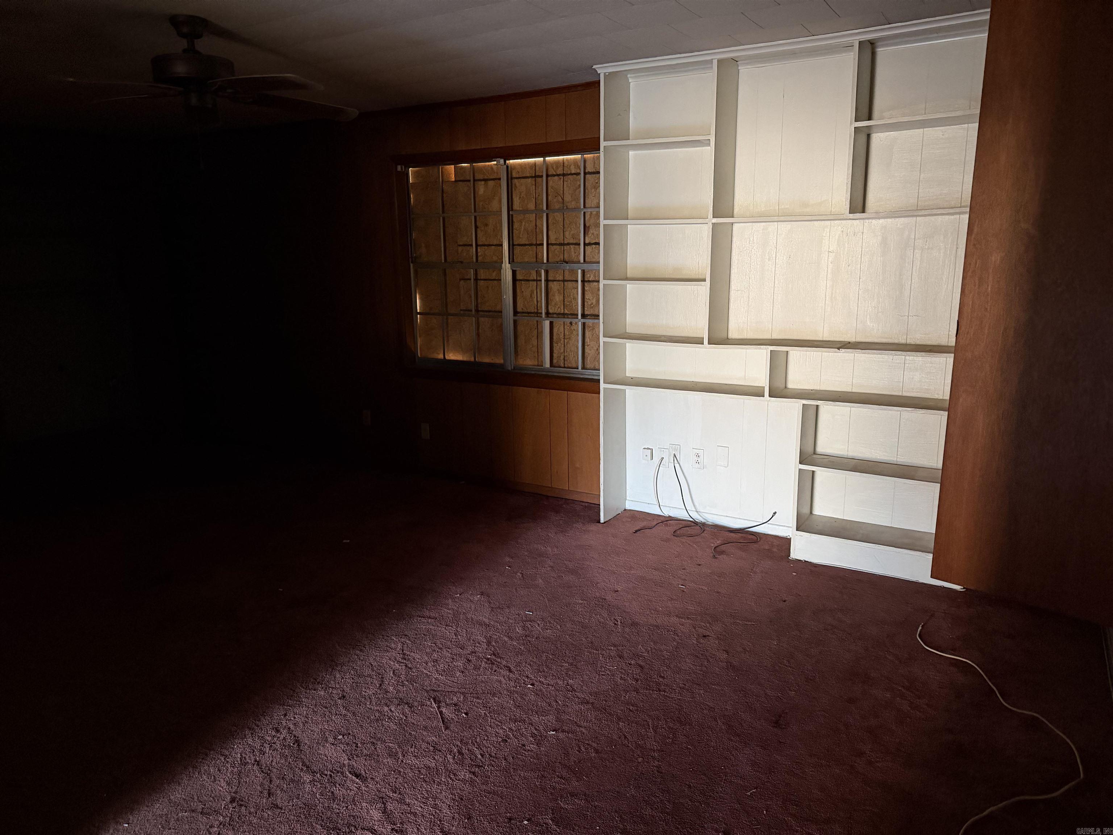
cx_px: 556
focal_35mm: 24
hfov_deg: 71.6
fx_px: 772
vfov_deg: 56.8
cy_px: 418
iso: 1000
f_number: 1.78
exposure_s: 1/40
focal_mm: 6.76
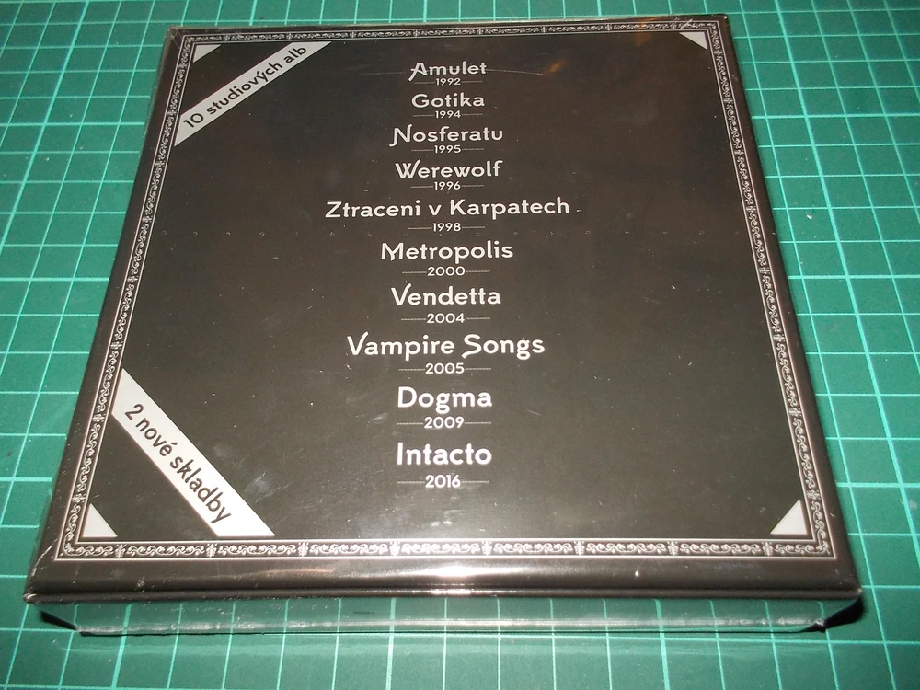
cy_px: 345
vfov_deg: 48.2
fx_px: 771
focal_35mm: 29
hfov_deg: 61.7
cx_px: 460
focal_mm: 4.1
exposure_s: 1/30
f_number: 3.3
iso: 200
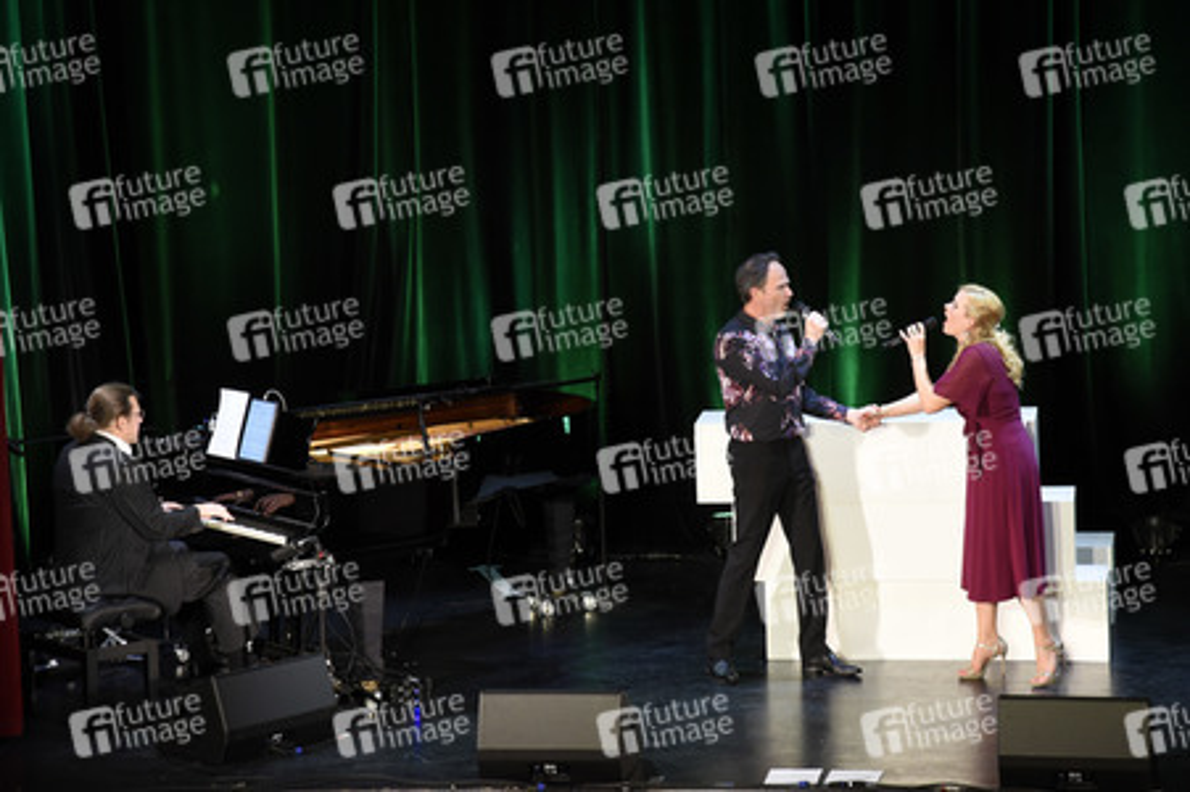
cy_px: 396
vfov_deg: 11.4
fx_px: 3964
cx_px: 595
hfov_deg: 17.1
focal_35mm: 120
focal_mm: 120
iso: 1600
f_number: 6.3
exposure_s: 1/60
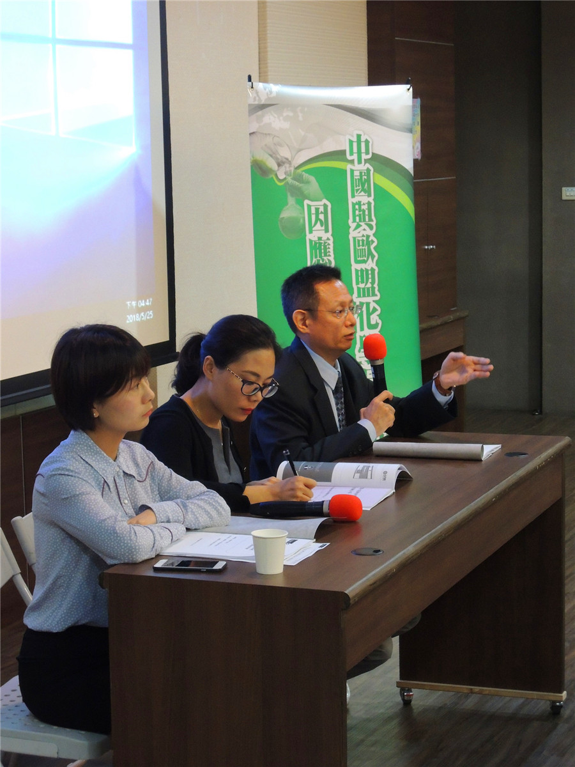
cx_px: 288
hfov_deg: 17.4
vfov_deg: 23.0
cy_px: 384
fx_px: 1883
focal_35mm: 85
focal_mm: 15.2
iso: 800
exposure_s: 1/10
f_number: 4.5
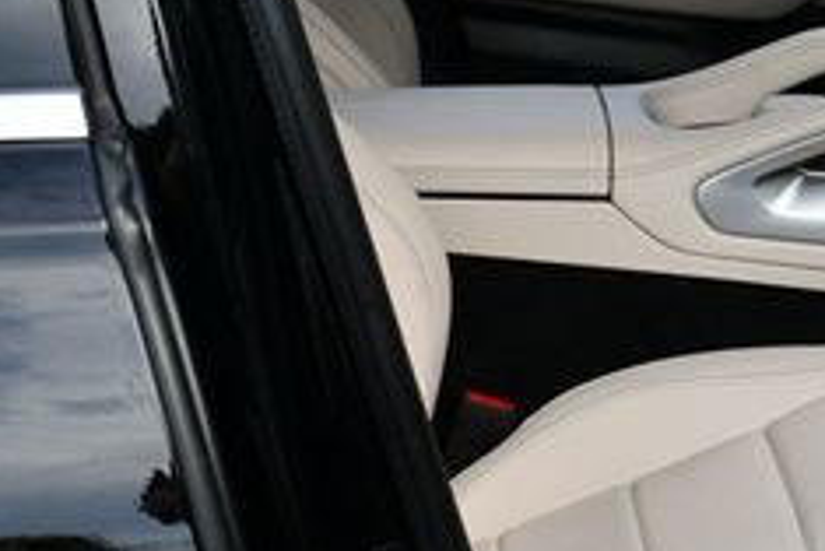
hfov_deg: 19.8
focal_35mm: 98
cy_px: 277
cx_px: 920
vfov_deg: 14.0
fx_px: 2247
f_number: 6.3
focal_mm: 18
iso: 200
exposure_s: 1/250
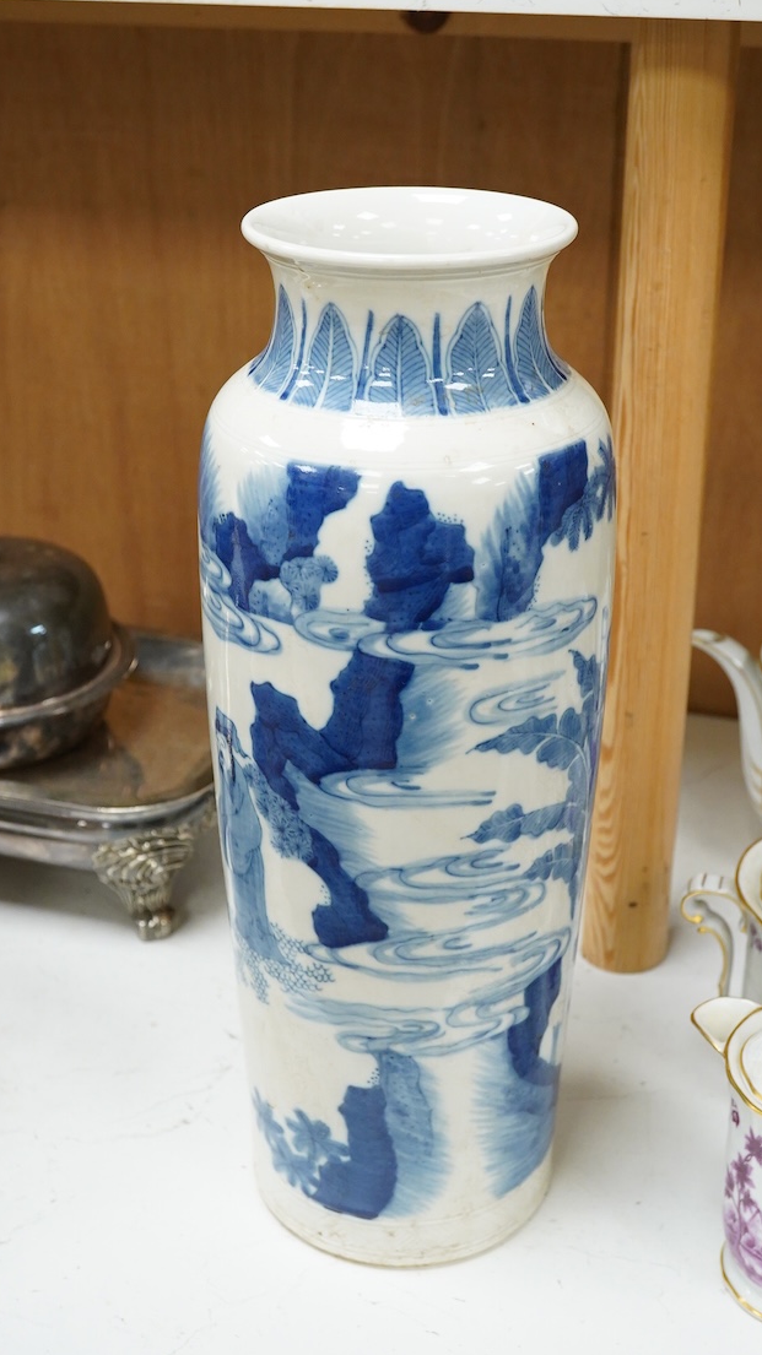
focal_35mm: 48
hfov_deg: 24.9
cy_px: 684
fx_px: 1725
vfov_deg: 42.9
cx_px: 395
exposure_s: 1/160
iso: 2500
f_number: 9
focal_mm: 30
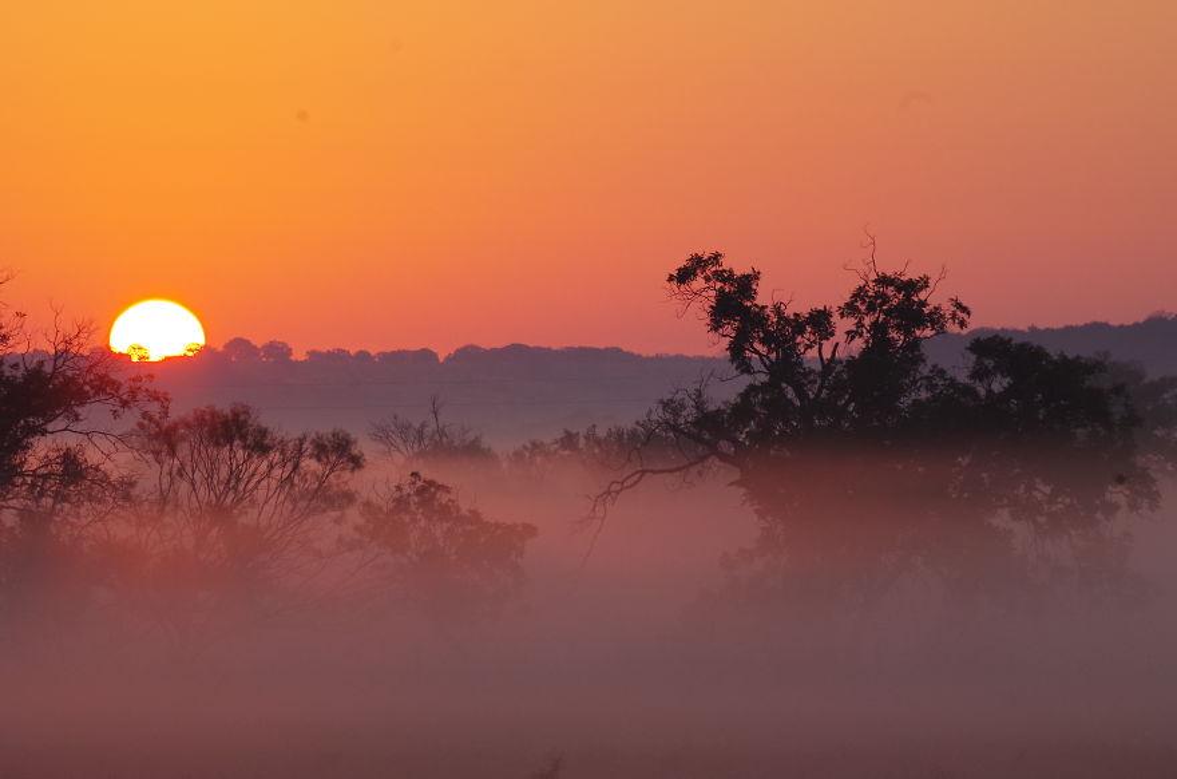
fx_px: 9784
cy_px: 390
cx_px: 588
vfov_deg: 4.6
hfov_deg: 6.9
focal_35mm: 300
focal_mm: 200
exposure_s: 1/250
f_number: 10
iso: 400
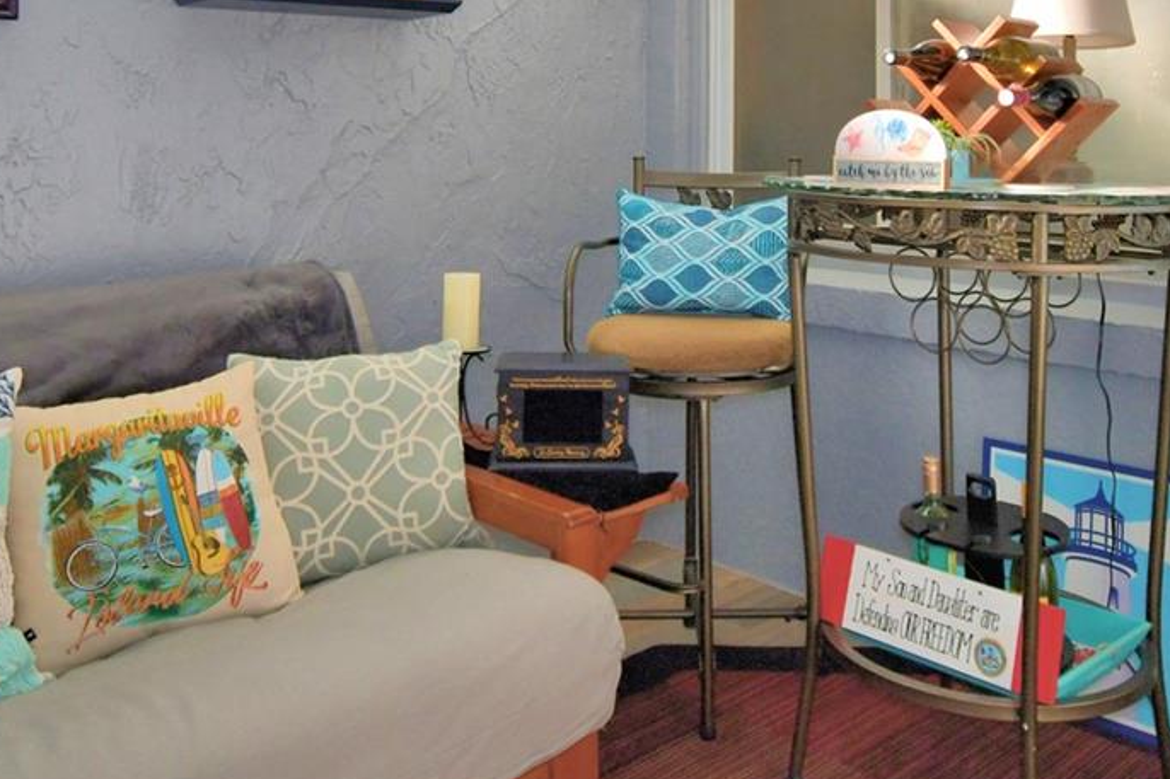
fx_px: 1137
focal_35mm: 35
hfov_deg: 54.3
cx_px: 657
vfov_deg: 35.6
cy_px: 77
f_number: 4.5
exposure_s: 1/30
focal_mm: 10
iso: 280
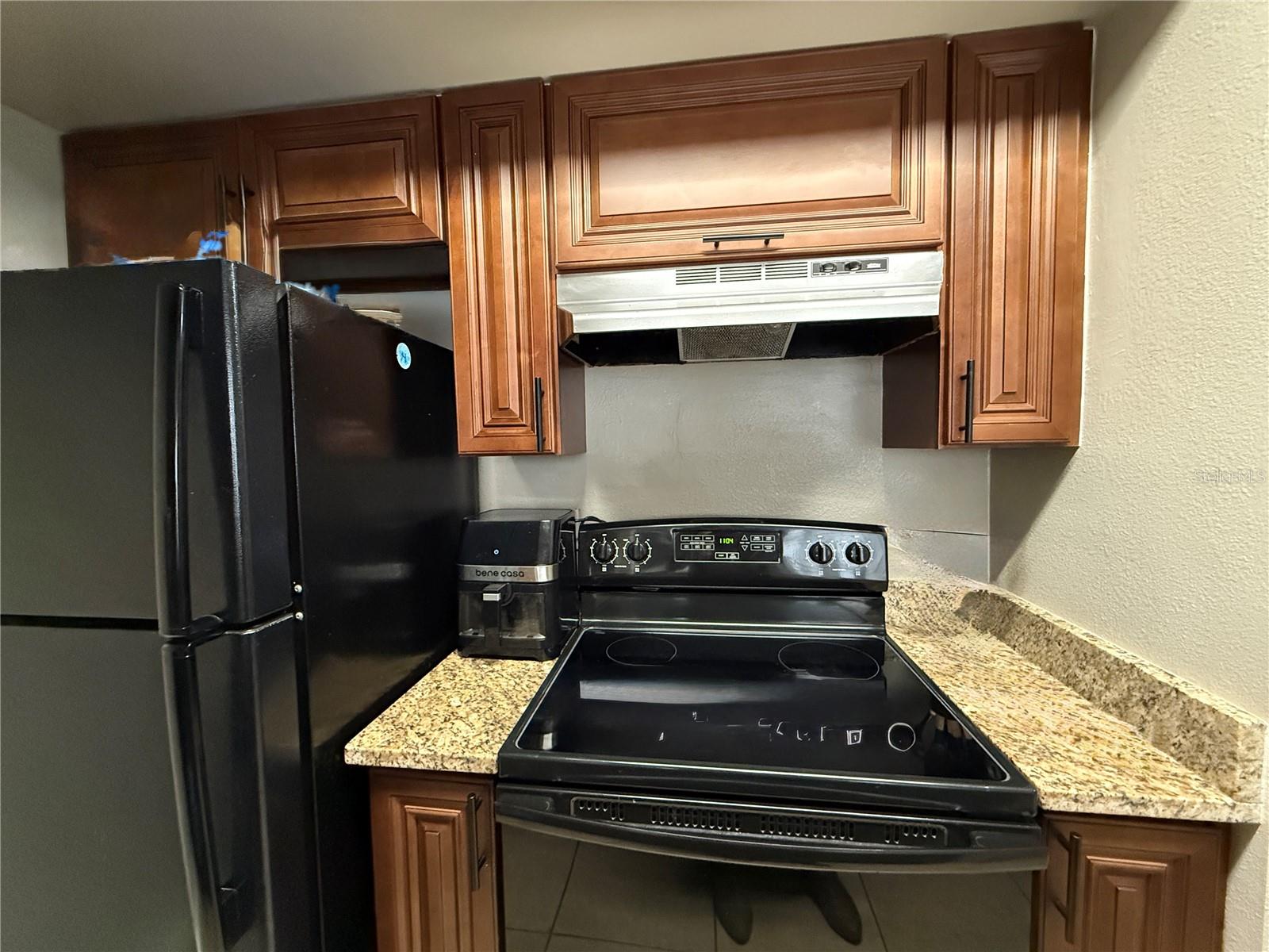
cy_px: 476
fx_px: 513
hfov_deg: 102.1
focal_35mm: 14
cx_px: 634
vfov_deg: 85.7
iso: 1000
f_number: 2.2
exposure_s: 1/60
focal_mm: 2.22
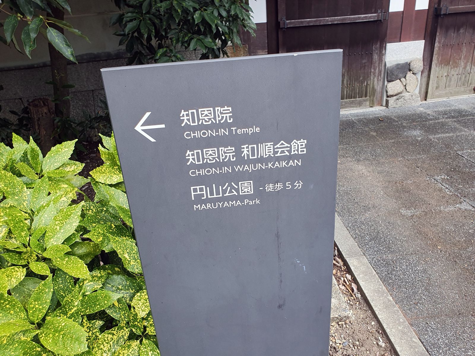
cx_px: 238
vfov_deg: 53.1
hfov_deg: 67.3
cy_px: 178
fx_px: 357
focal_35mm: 26
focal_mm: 4.32
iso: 50
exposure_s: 1/139
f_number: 2.4
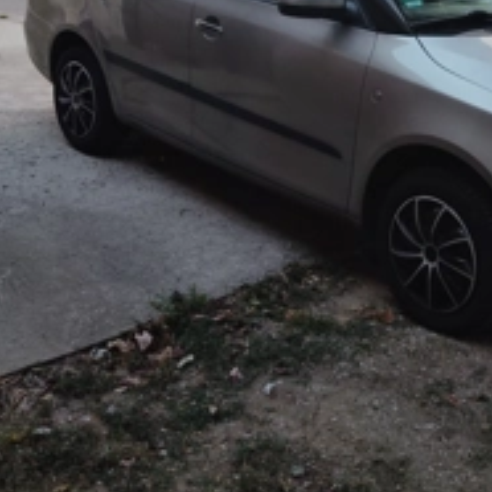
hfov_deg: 30.4
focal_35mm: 55
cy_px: 69
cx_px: 391
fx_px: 884
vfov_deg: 30.0
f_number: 1.8
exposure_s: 1/1156
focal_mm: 4.25
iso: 50
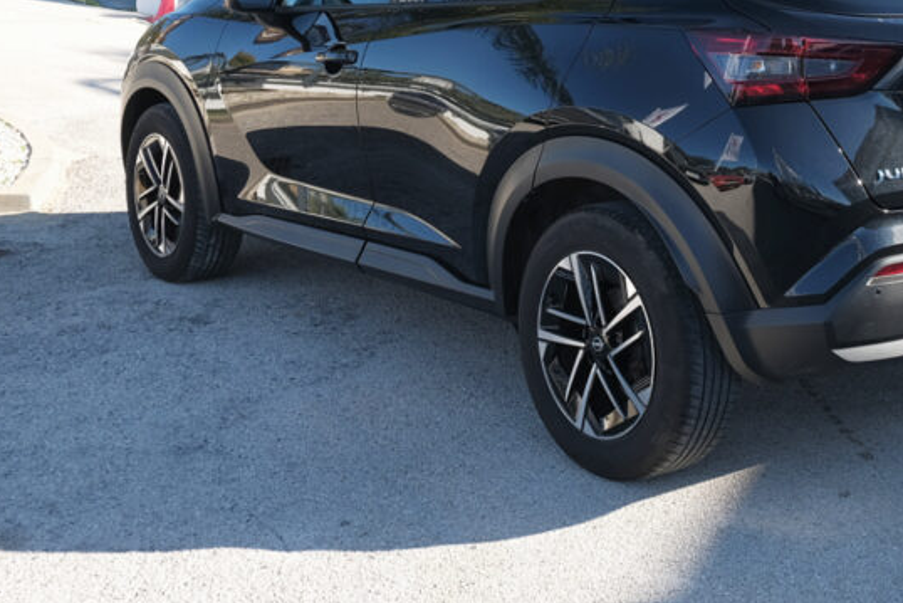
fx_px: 1480
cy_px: 102
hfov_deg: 33.4
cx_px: 650
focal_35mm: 59
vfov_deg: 22.6
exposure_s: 1/80
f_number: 9
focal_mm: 20.9
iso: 160
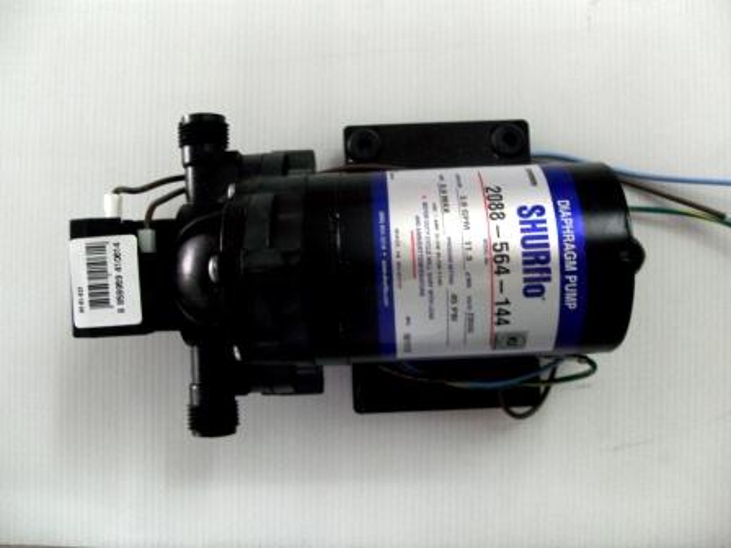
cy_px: 274
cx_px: 366
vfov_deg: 38.7
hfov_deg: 50.1
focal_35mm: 37
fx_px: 781
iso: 200
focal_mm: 6.2
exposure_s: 1/25
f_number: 2.8
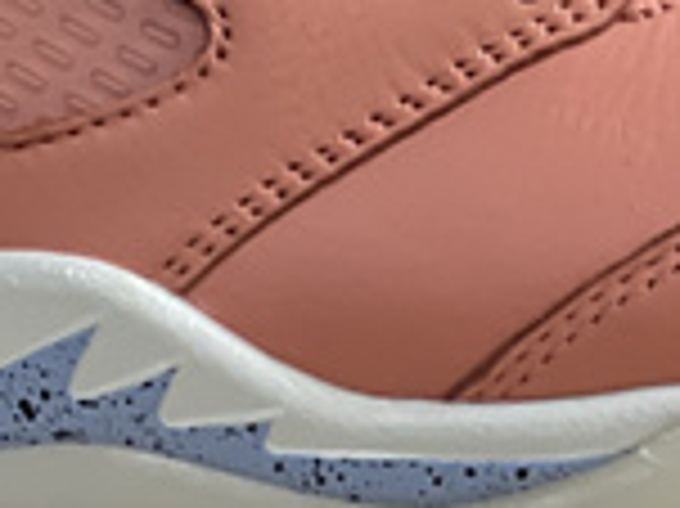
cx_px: 207
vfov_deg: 4.6
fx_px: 6144
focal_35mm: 313
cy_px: -672
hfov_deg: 6.3
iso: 200
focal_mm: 7.5
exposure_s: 1/100
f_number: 2.2
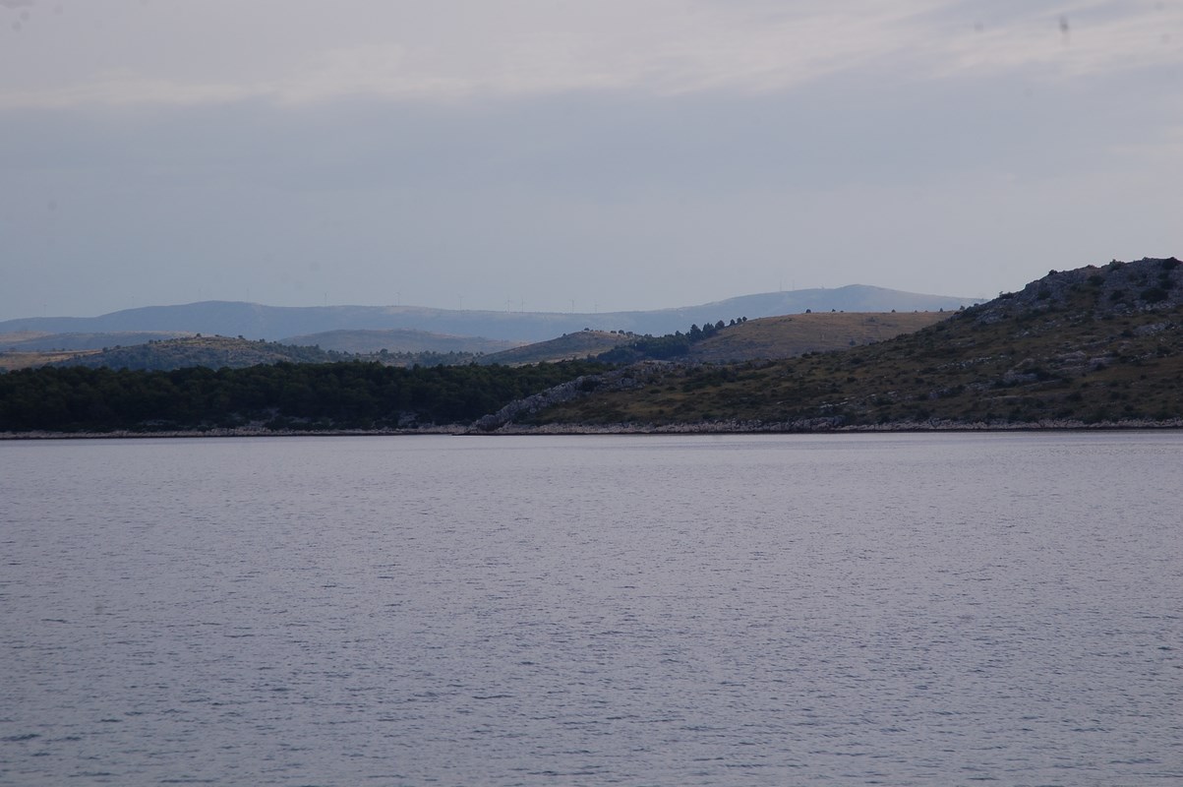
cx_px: 592
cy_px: 394
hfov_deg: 19.5
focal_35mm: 105
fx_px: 3448
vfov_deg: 13.0
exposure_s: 1/250
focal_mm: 70
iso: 200
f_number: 10
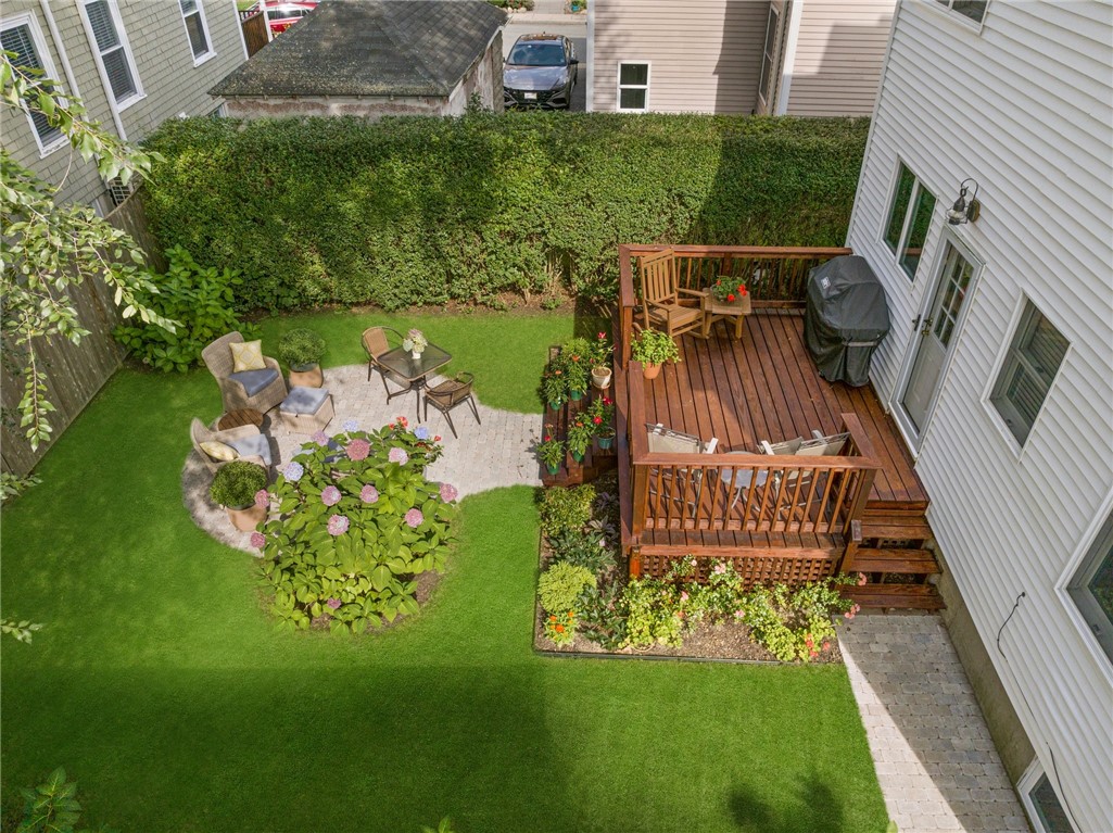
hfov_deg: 71.6
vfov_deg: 56.7
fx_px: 771
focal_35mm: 24
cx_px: 556
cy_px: 416
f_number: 2.8
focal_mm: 12.29
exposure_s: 1/2000
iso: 100
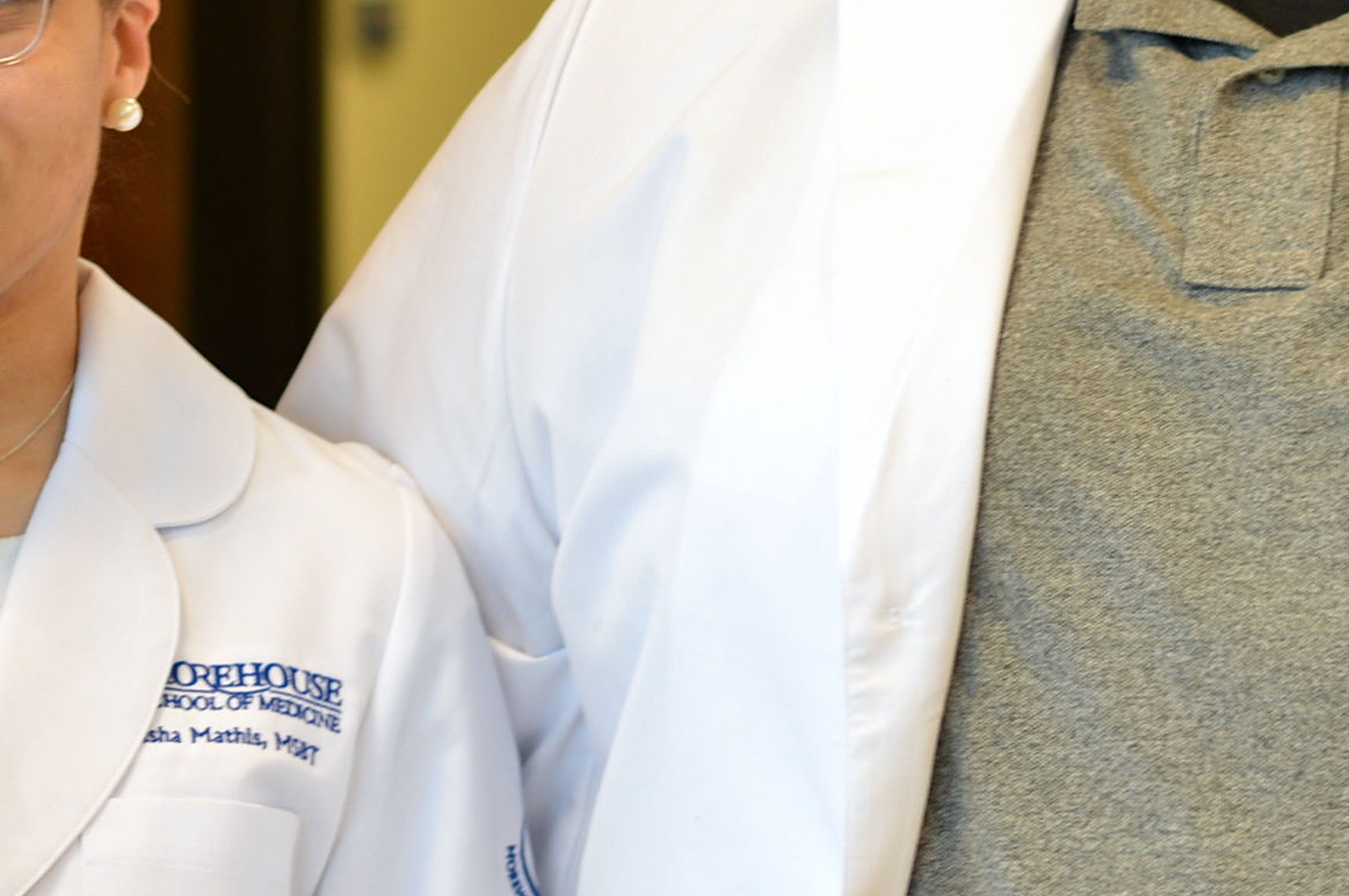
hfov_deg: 10.5
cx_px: 55
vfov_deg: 7.1
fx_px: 7262
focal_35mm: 194
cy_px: 115
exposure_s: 1/80
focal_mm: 50
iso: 280
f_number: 2.5
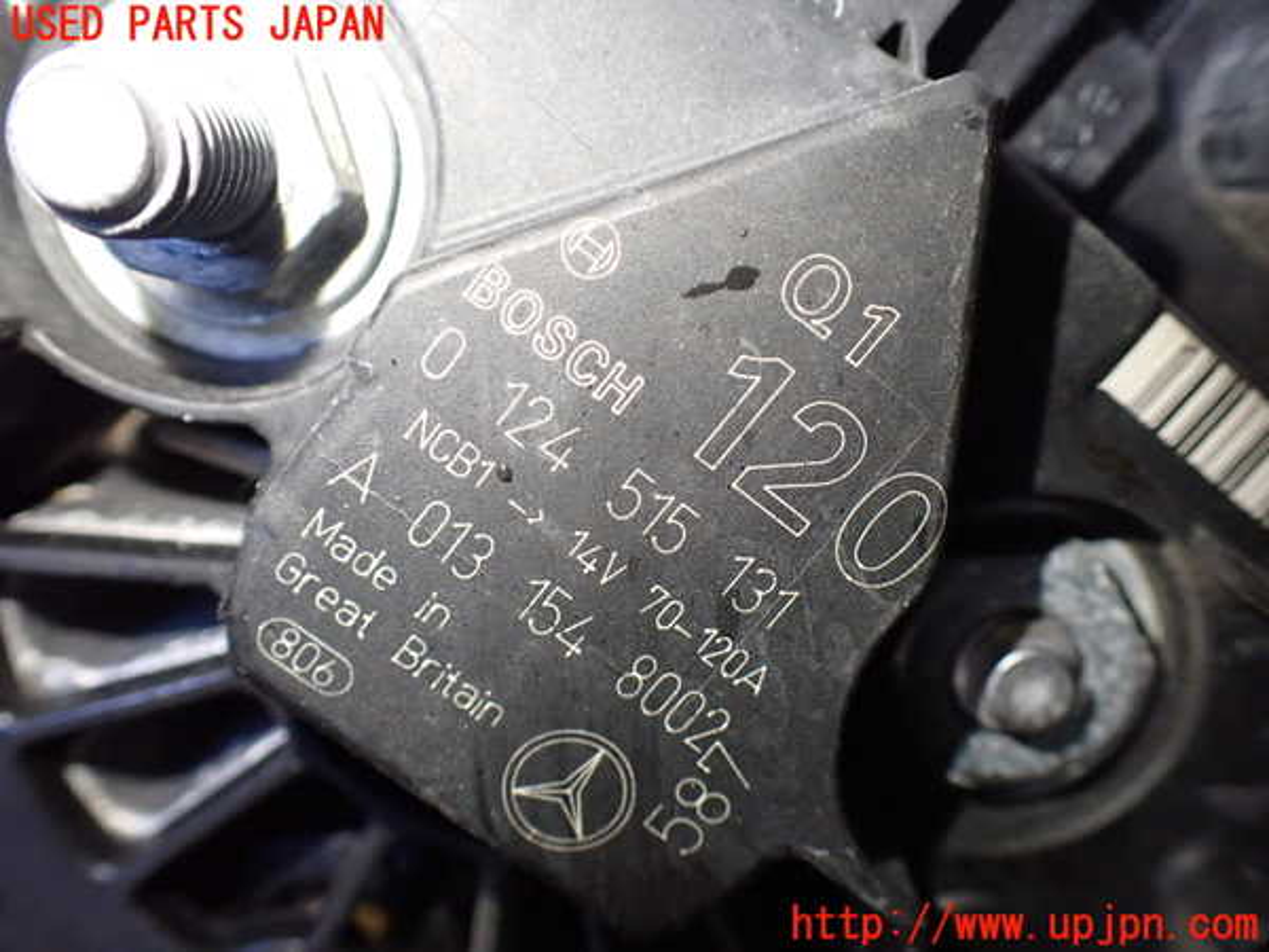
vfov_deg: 46.8
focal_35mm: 30
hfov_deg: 60.0
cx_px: 634
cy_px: 476
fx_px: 1100
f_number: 2.3
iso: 640
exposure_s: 1/125
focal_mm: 5.4
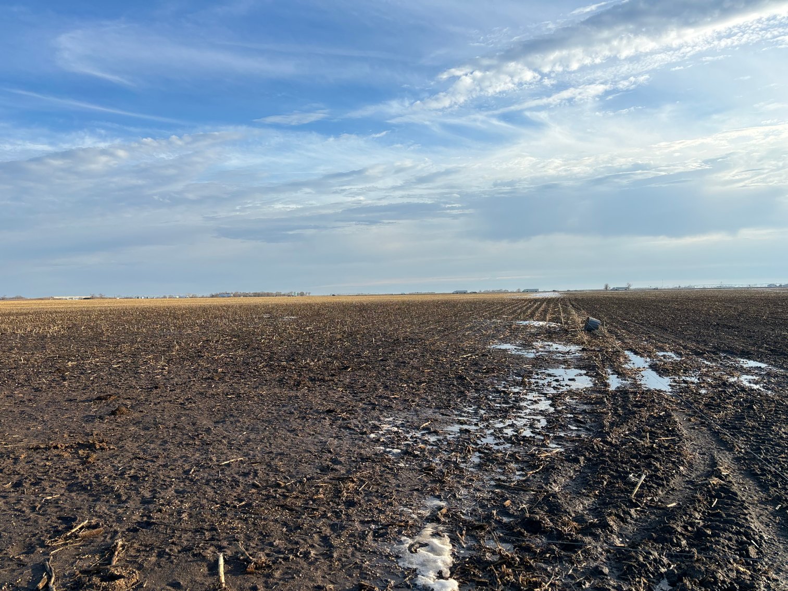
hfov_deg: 67.3
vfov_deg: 53.1
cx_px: 394
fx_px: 592
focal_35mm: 26
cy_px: 296
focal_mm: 5.96
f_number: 1.6
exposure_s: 1/2513
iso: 50
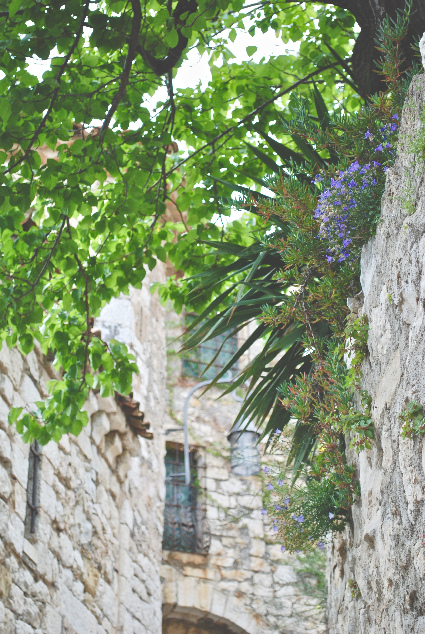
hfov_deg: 18.2
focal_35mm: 75
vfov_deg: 27.0
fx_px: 1324
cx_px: 212
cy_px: 317
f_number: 5.6
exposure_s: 1/200
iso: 250
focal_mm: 50
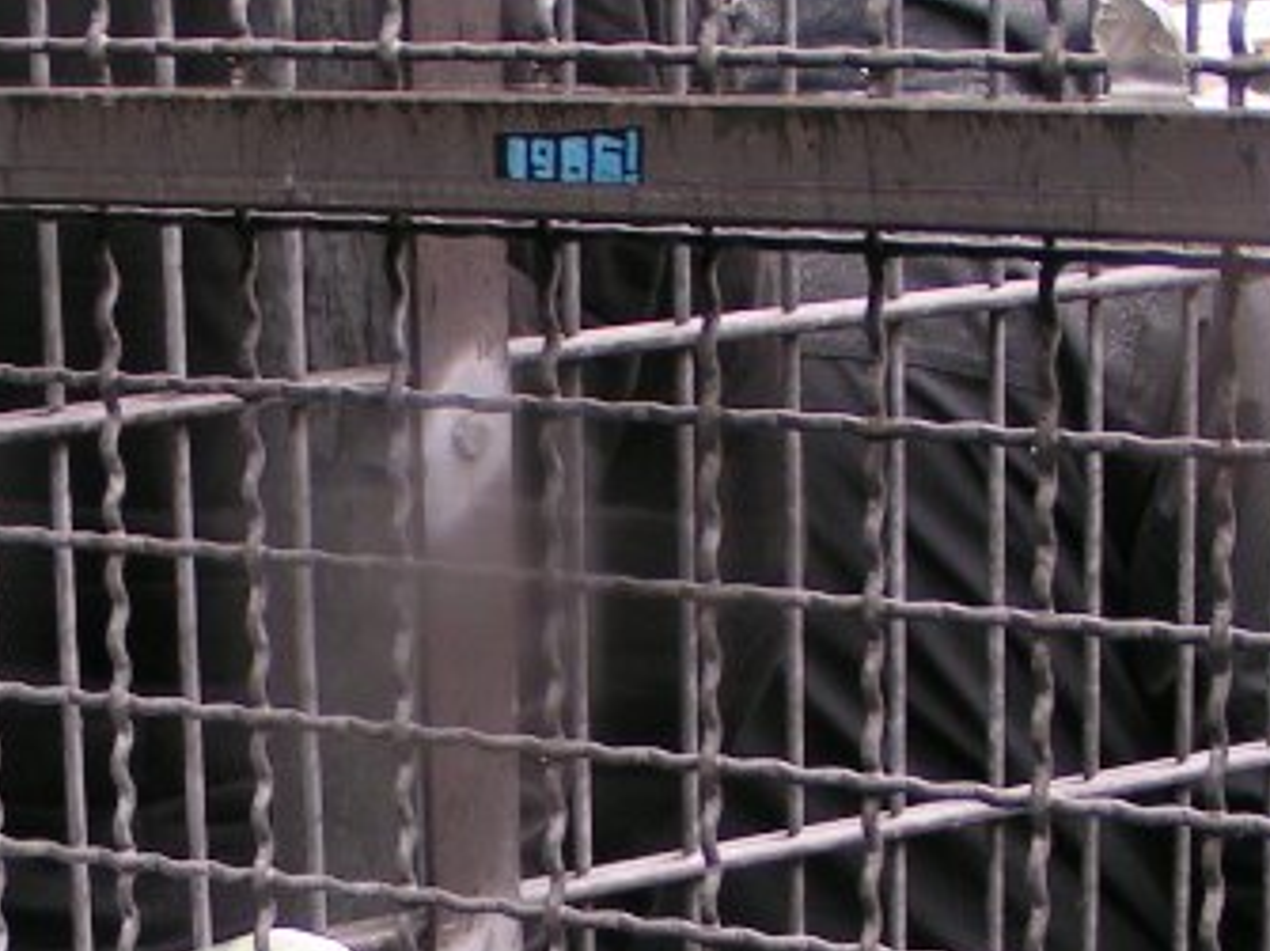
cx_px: 110
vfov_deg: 12.4
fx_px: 4291
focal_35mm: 117
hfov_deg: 16.6
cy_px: 1068
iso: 50
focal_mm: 7.6
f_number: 2.8
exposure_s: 1/50
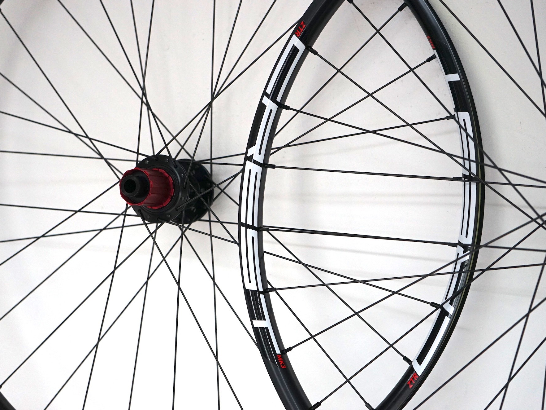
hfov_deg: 31.7
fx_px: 962
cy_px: 204
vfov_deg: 24.0
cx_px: 264
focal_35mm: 61
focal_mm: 56
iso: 2000
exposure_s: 1/160
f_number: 5
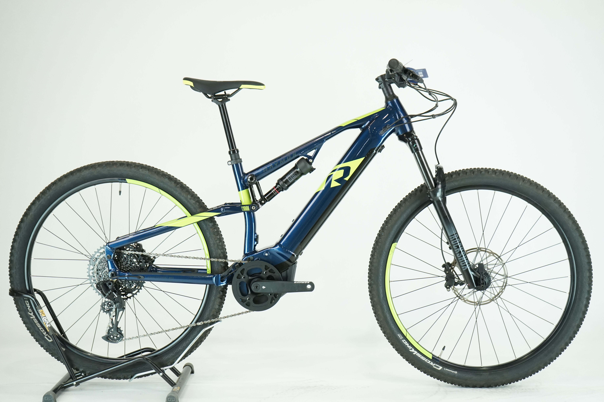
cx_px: 302
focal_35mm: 60
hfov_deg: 33.4
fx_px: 1007
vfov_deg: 22.6
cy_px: 201
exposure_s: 1/200
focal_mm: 60
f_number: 5.6
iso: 1600
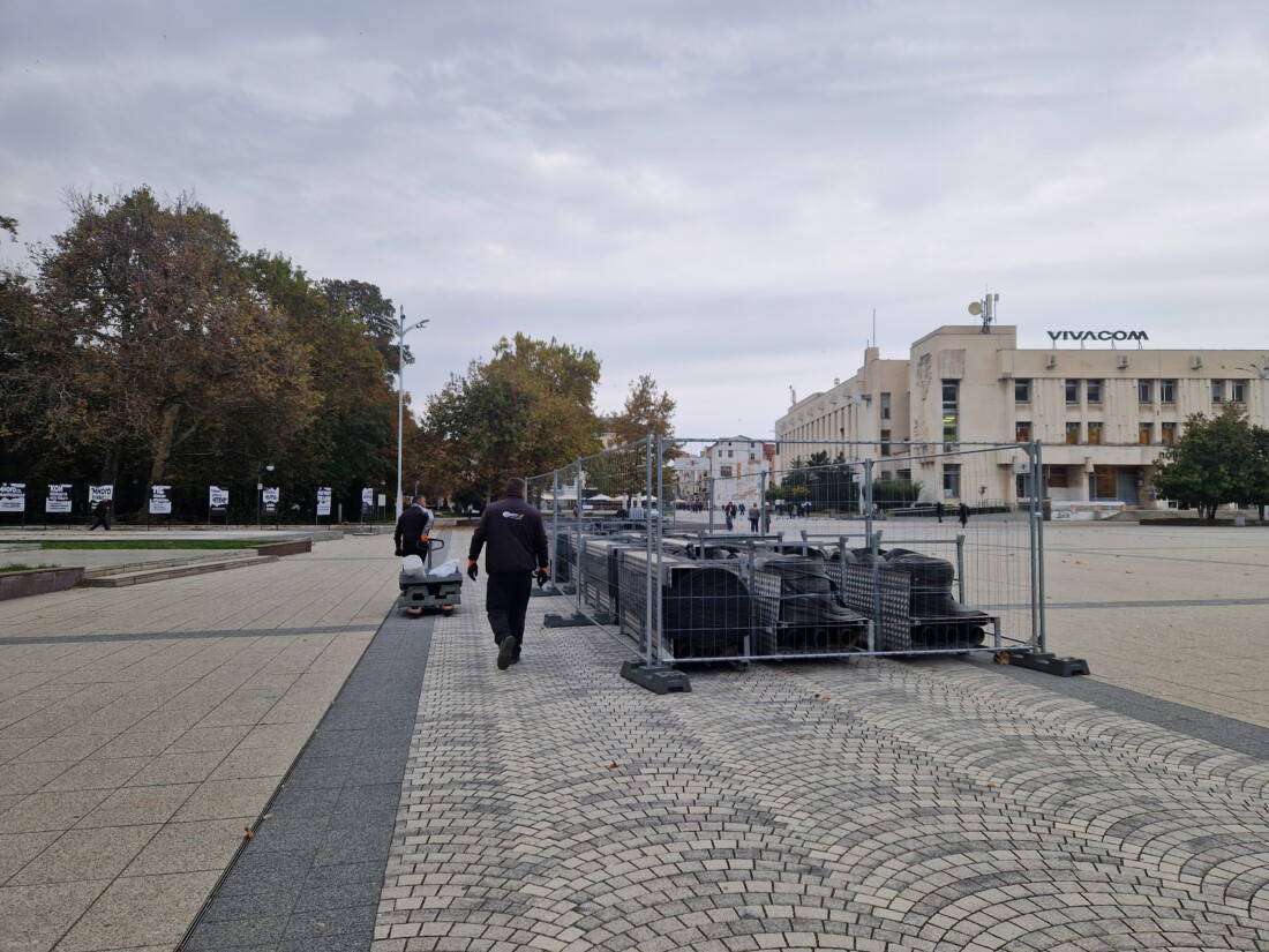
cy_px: 476
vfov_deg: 58.9
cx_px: 634
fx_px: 843
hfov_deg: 73.9
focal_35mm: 23
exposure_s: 1/308
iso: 50
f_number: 1.8
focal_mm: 5.4
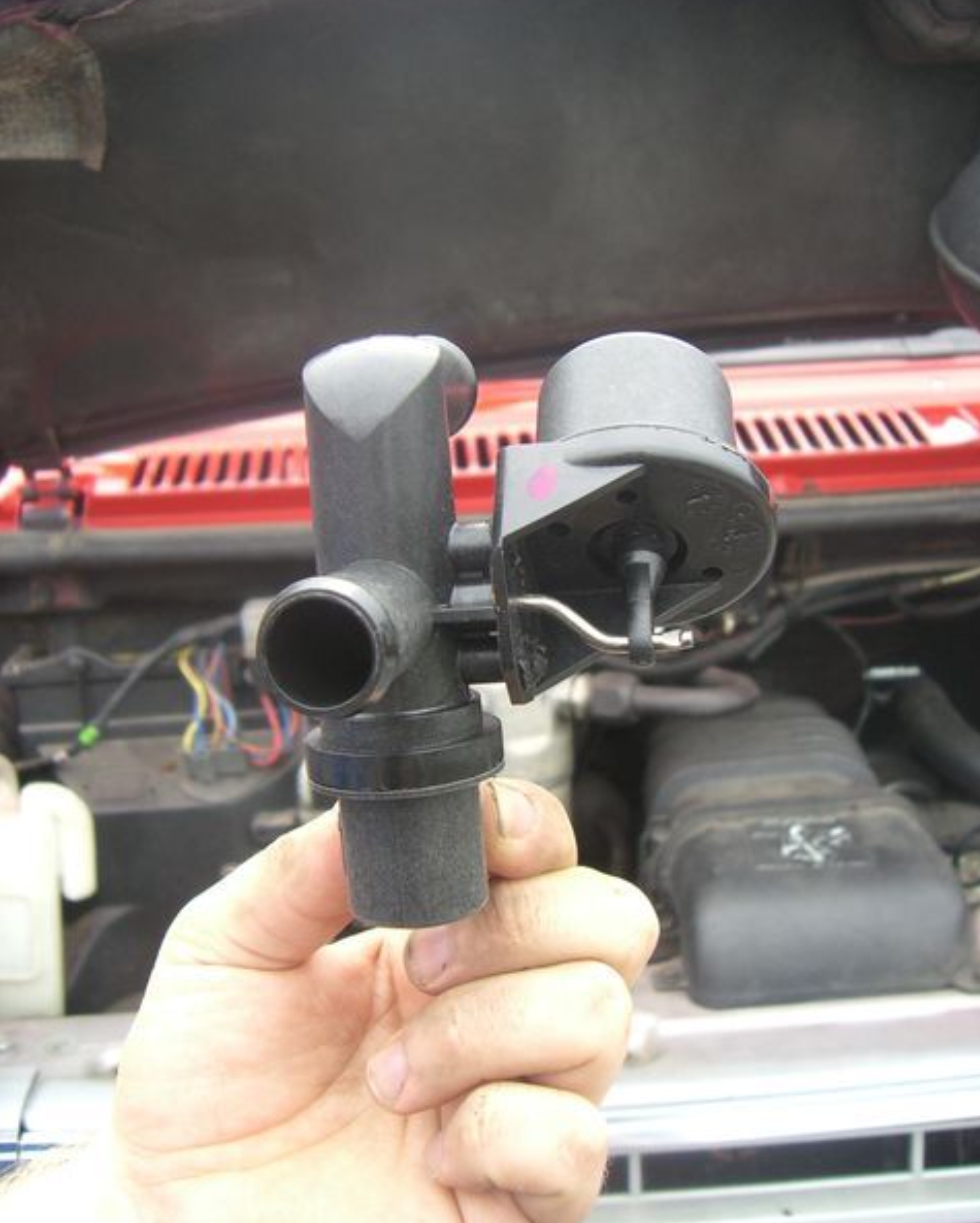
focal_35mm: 40
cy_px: 600
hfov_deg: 37.4
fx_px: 1449
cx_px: 491
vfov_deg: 45.8
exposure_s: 1/200
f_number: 2.7
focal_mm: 6.2
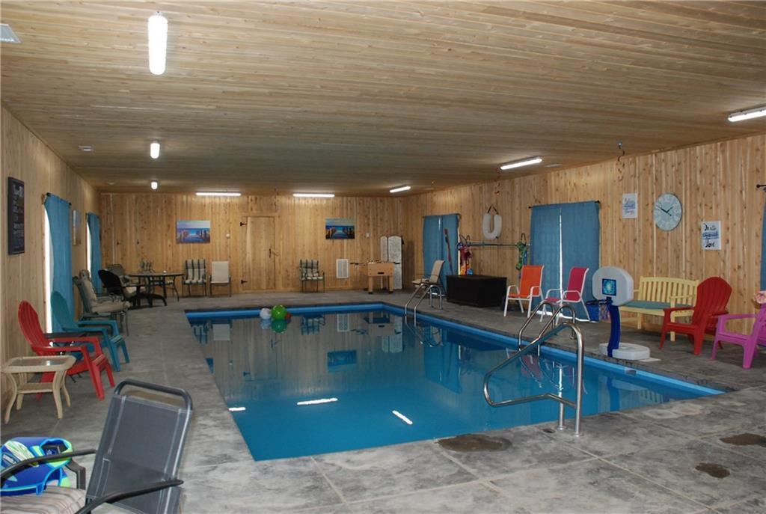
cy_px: 257
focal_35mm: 30
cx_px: 383
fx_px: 640
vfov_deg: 43.8
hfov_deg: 61.8
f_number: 5
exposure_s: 1/60
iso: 800
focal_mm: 20
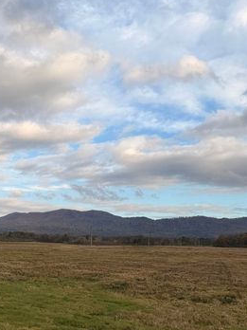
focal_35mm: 46
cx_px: 11
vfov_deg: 40.2
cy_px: 244
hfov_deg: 29.8
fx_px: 438
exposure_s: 1/3145
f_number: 1.78
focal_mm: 6.76
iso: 80
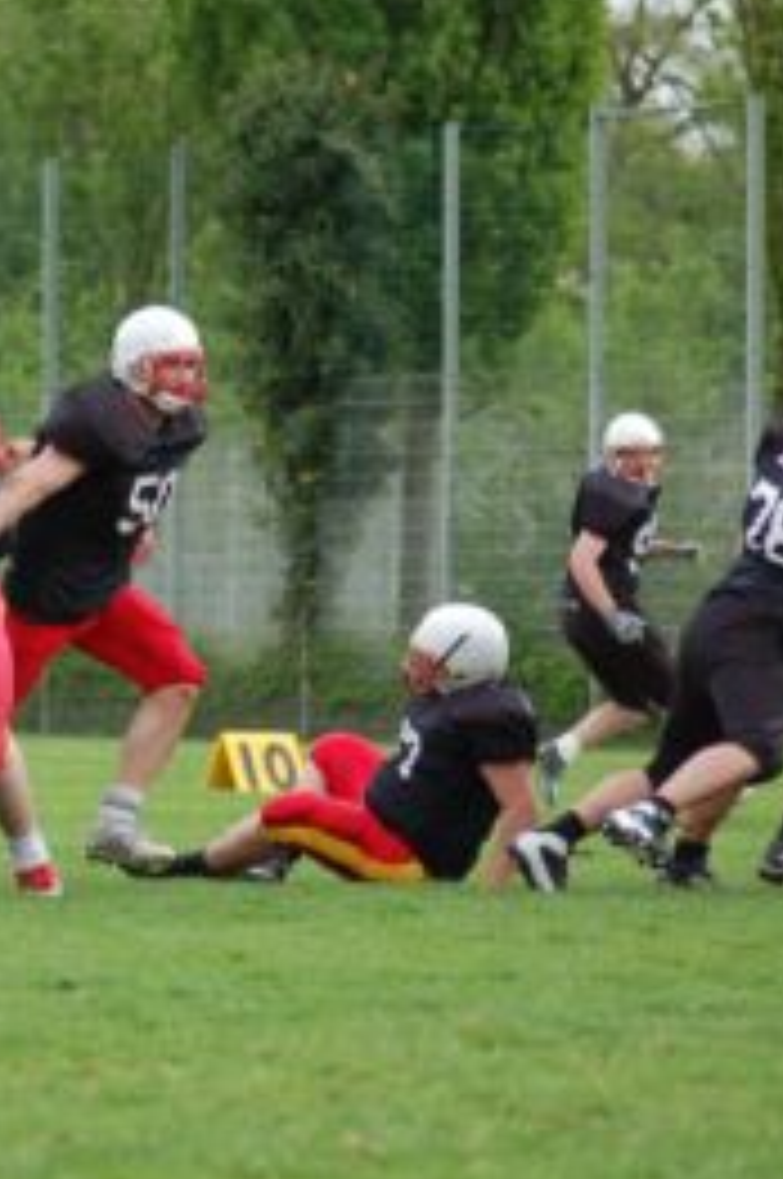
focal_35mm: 350
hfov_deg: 3.9
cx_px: -34
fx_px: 11444
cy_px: 580
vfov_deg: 5.9
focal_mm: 135
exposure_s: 1/800
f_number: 4.5
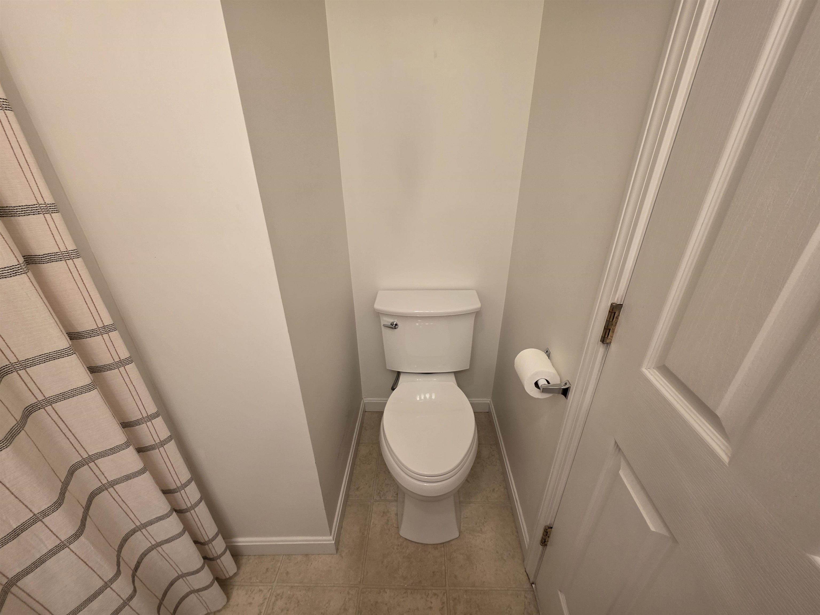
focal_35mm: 13
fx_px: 308
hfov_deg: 106.2
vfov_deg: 89.9
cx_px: 410
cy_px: 308
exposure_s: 1/60
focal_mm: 2.2
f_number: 1.9
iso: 160
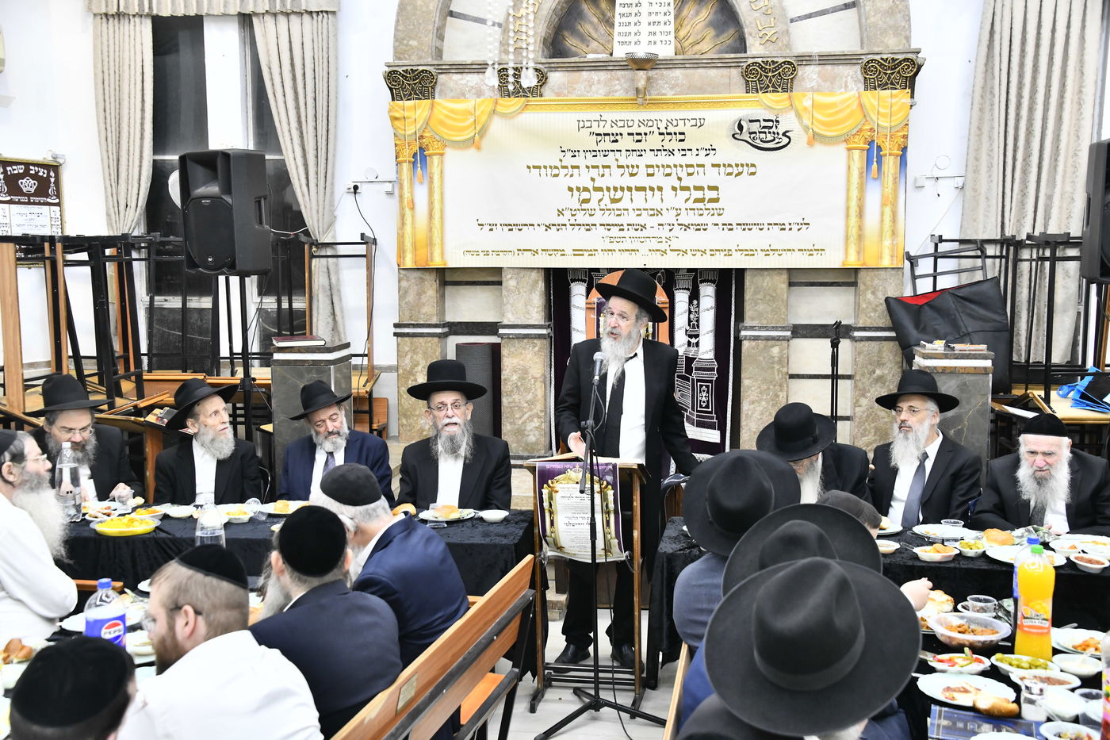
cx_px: 555
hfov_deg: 46.4
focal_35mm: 42
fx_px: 1295
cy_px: 370
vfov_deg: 31.9
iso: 1600
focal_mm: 42
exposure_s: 1/125
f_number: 5.6
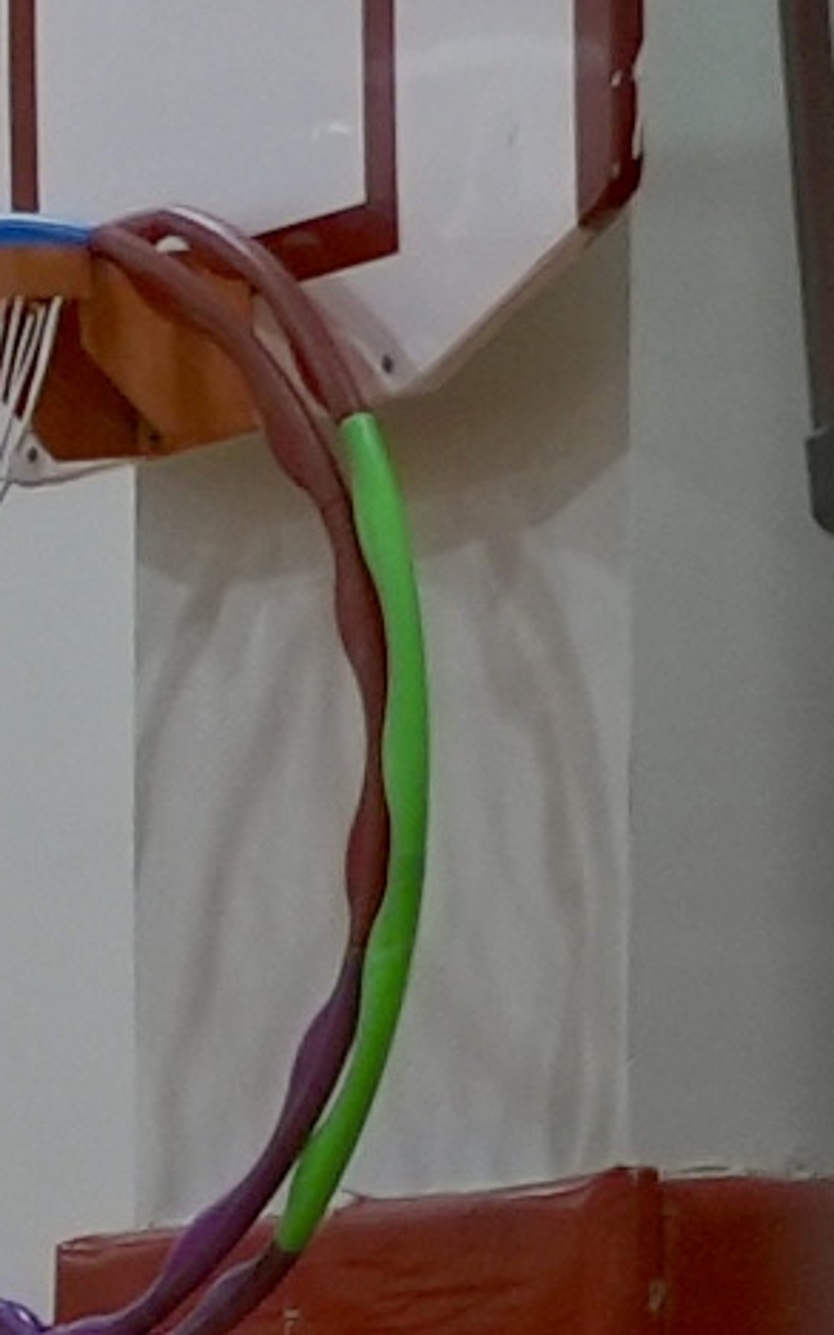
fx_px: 12732
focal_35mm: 350
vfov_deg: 5.9
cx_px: -4429
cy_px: 2195
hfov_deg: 3.3
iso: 800
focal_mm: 38
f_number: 5.6
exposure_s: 1/50
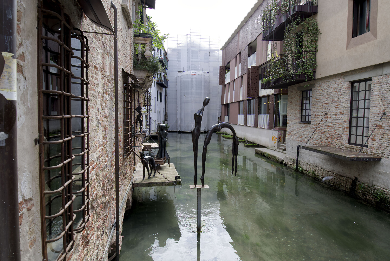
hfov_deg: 81.2
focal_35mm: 21
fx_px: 228
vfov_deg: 59.6
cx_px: 195
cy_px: 130
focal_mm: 21
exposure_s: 1/50
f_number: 9
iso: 100
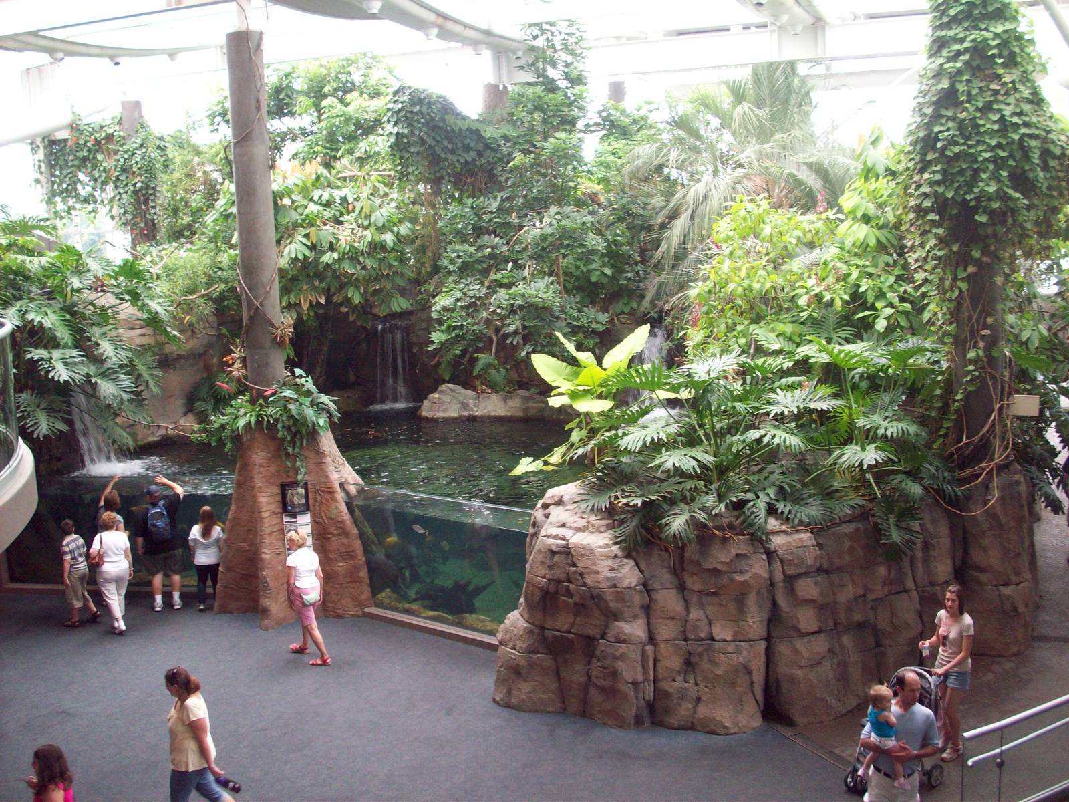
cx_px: 534
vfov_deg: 38.7
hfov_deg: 50.1
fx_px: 1143
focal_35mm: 37
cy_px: 401
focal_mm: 6.2
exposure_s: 1/45
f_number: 2.8
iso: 118
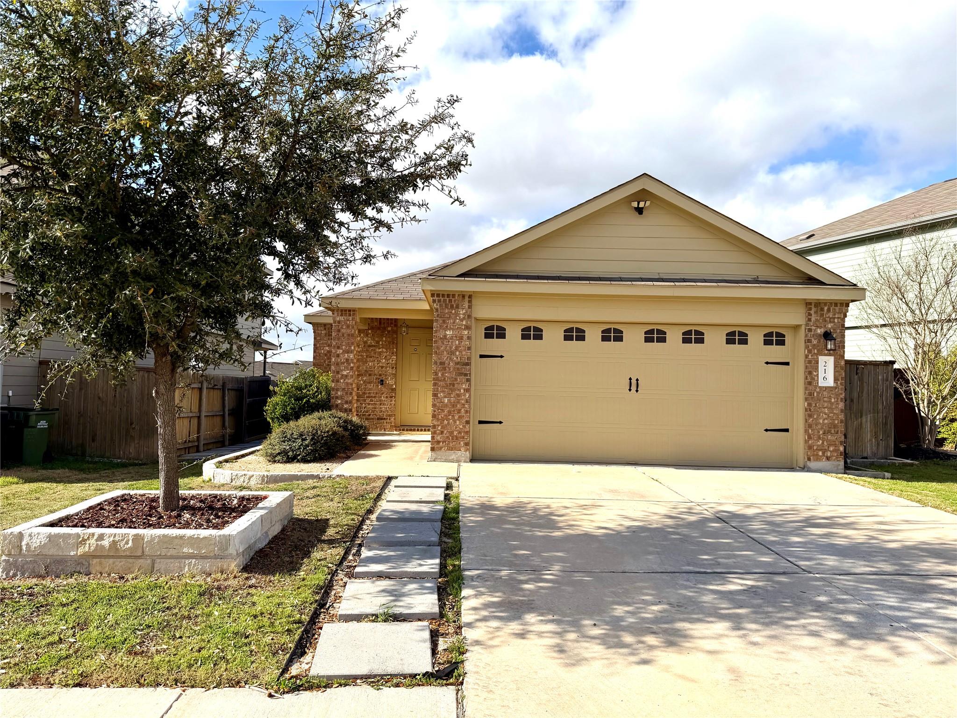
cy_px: 359
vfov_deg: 56.8
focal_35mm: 24
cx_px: 478
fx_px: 664
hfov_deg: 71.6
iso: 80
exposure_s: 1/5714
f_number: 1.78
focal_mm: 6.76
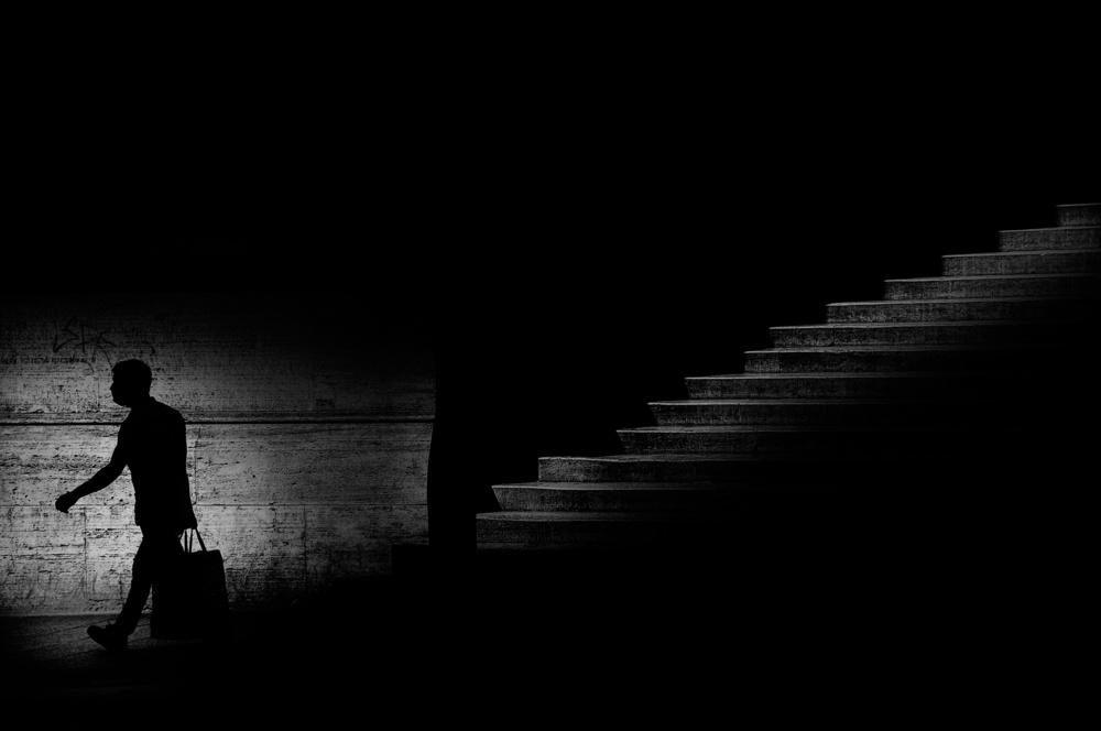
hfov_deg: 18.2
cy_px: 366
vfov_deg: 12.1
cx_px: 550
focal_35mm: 112
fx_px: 3436
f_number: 7.1
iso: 320
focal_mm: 75
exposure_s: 1/1250
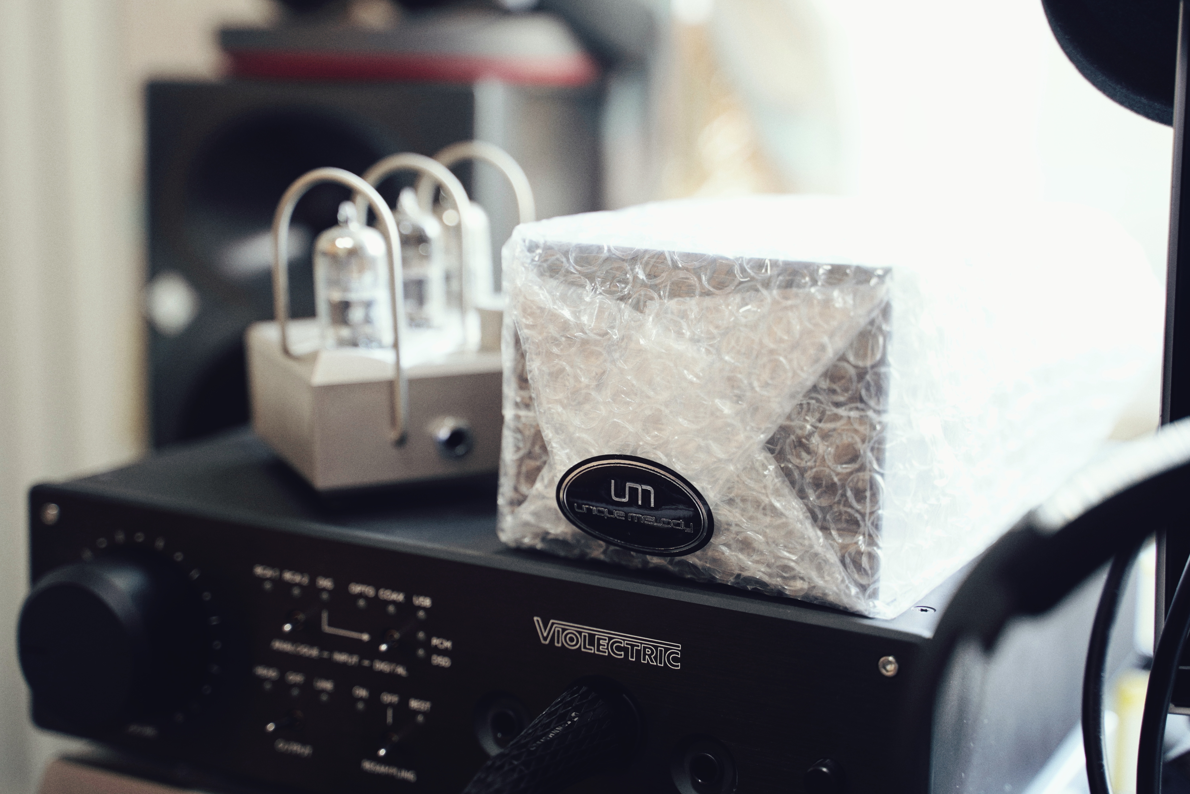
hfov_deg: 36.2
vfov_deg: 24.6
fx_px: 1818
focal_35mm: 55
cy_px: 397
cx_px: 595
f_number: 2.8
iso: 100
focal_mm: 55
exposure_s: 1/5
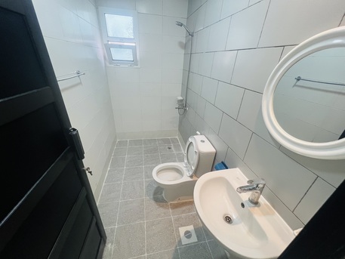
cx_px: 172
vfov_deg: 89.9
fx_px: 130
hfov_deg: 106.2
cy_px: 130
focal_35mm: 13
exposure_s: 1/97
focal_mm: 1.57
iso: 250
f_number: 1.8
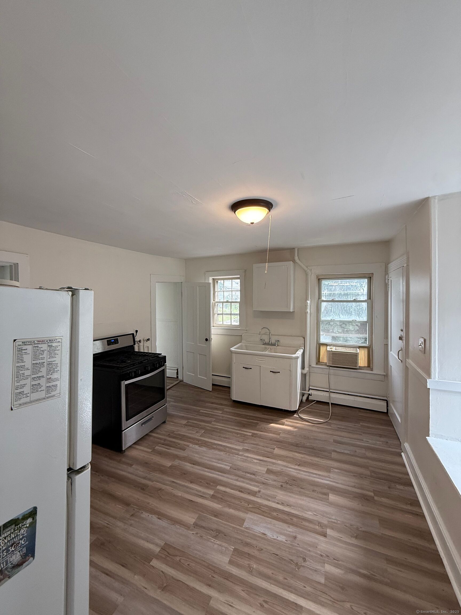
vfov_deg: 102.1
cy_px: 308
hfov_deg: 85.7
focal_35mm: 14
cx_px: 230
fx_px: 249
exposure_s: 1/120
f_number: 2.2
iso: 125
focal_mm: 2.22
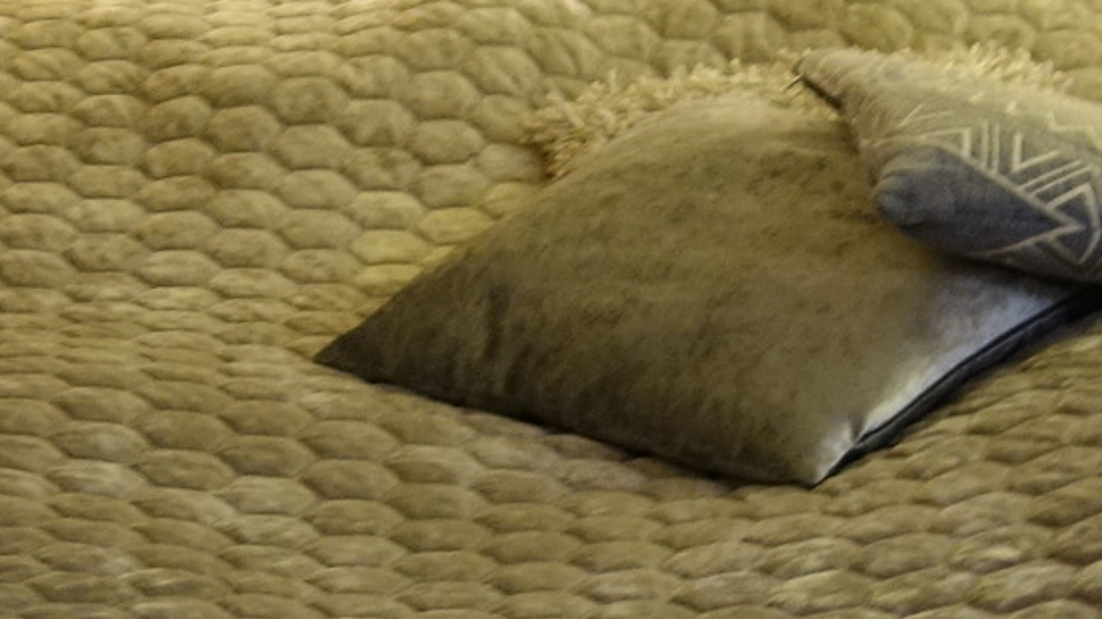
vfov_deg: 8.8
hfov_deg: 15.7
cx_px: 690
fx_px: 4002
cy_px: 440
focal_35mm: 137
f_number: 1.8
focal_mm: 10.4
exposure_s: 1/30
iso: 500
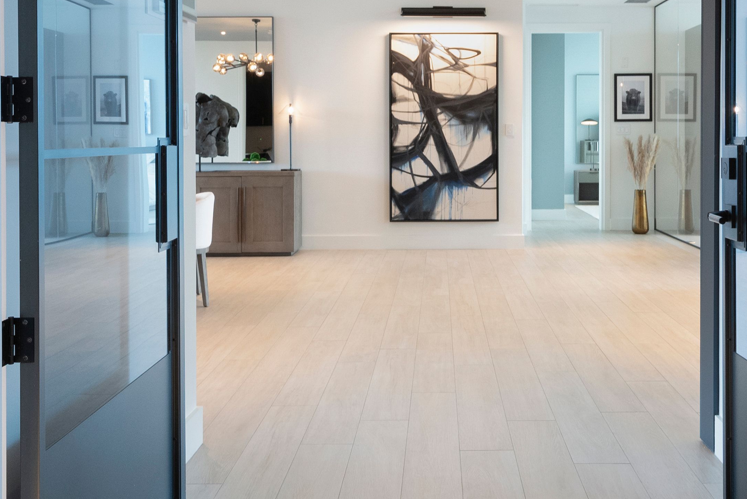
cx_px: 452
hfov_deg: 49.2
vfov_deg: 33.8
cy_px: 154
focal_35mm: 39
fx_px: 810
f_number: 10
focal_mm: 14
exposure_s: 1/13
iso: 1000
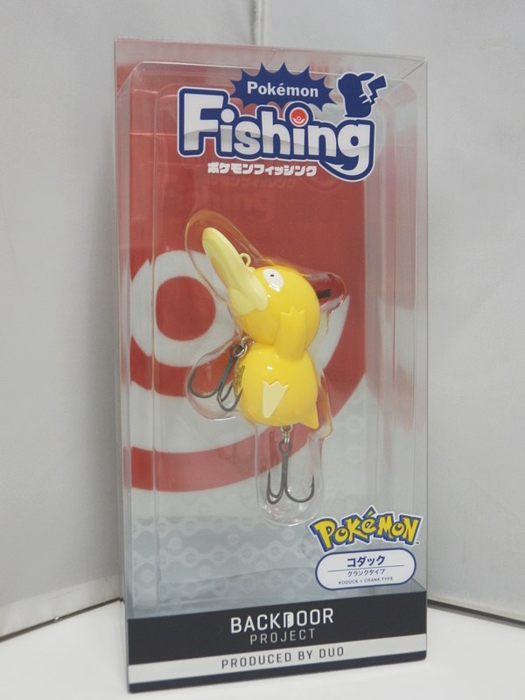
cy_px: 350
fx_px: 748
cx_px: 262
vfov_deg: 50.1
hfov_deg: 38.7
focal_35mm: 37
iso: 200
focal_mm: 6.7
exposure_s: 1/30
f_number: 3.9
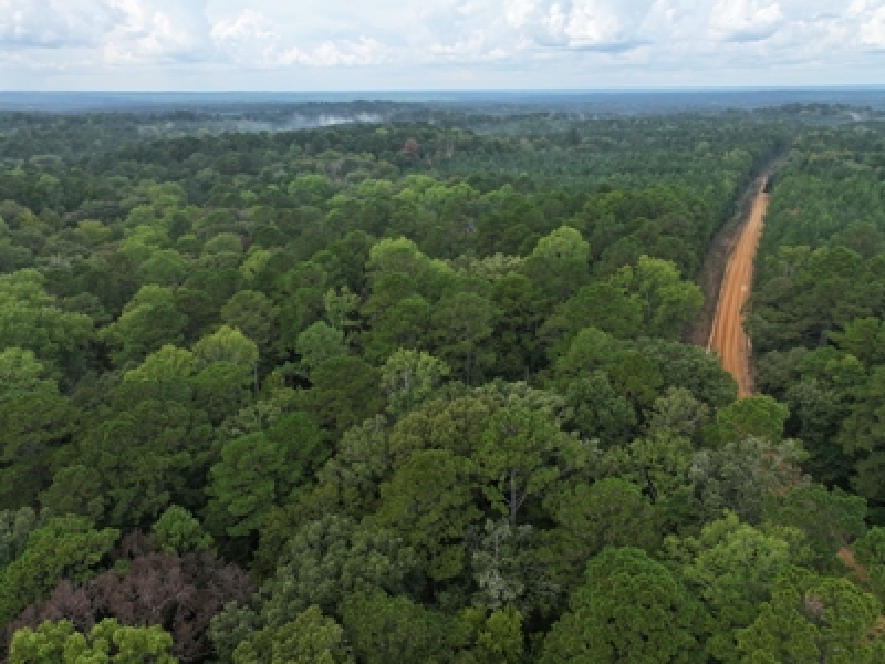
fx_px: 614
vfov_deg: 56.8
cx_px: 442
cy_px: 332
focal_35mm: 24
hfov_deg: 71.6
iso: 280
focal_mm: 12.29
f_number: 2.8
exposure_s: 1/1600
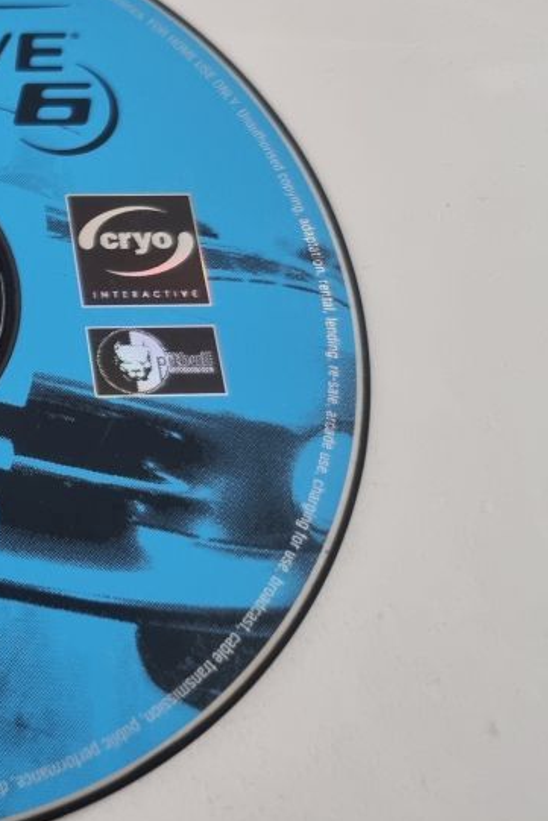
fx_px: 1141
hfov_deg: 23.3
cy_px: 390
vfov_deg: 39.6
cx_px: -197
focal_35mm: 50
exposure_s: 1/25
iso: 500
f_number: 1.8
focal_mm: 5.4
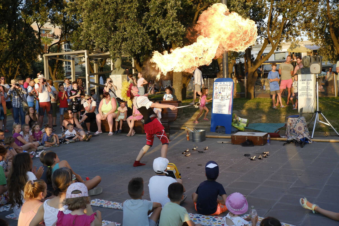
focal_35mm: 39
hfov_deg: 49.6
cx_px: 170
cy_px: 113
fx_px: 367
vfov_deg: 34.2
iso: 800
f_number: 4.4
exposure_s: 1/850
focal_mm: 26.4
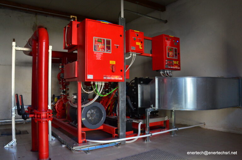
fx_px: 181
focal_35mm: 27
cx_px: 121
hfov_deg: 67.5
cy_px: 80
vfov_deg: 47.8
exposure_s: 1/250
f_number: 8
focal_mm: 18
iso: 800
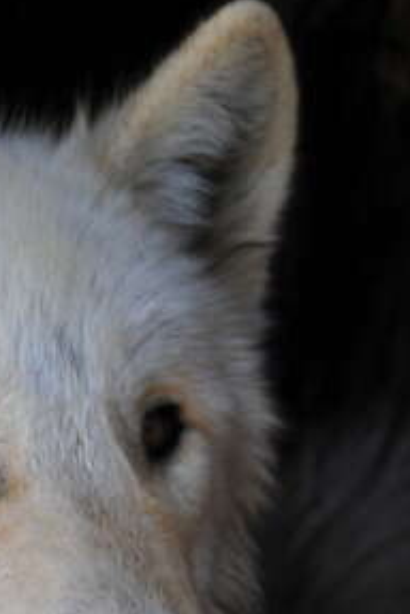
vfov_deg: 4.7
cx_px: -4
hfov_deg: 3.1
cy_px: 753
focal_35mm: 437
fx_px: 7471
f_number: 5.6
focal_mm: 105
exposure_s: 1/100
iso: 200
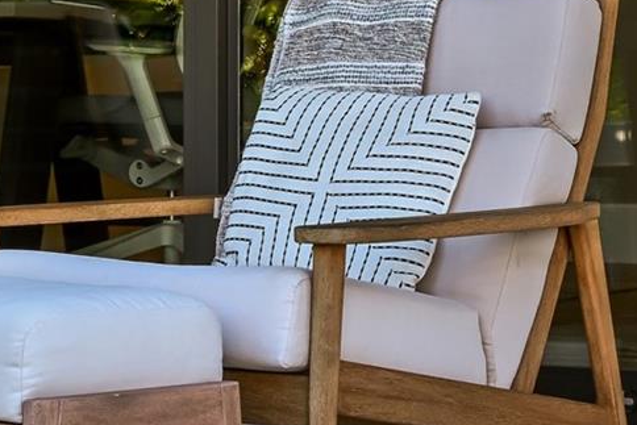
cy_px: -32
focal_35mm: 195
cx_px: -261
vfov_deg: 7.0
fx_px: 3451
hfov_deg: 10.3
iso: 160
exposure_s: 1/4
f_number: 22
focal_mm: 59
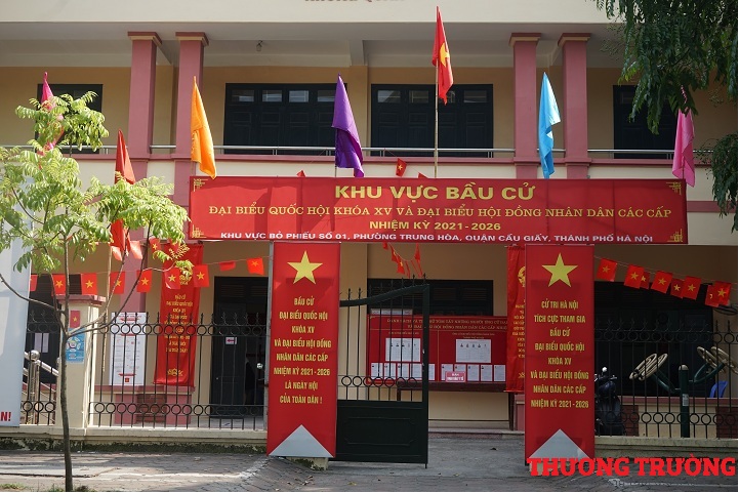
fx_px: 924
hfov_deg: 43.6
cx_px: 370
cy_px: 246
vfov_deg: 29.9
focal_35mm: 45
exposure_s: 1/200
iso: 100
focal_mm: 45
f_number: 5.6
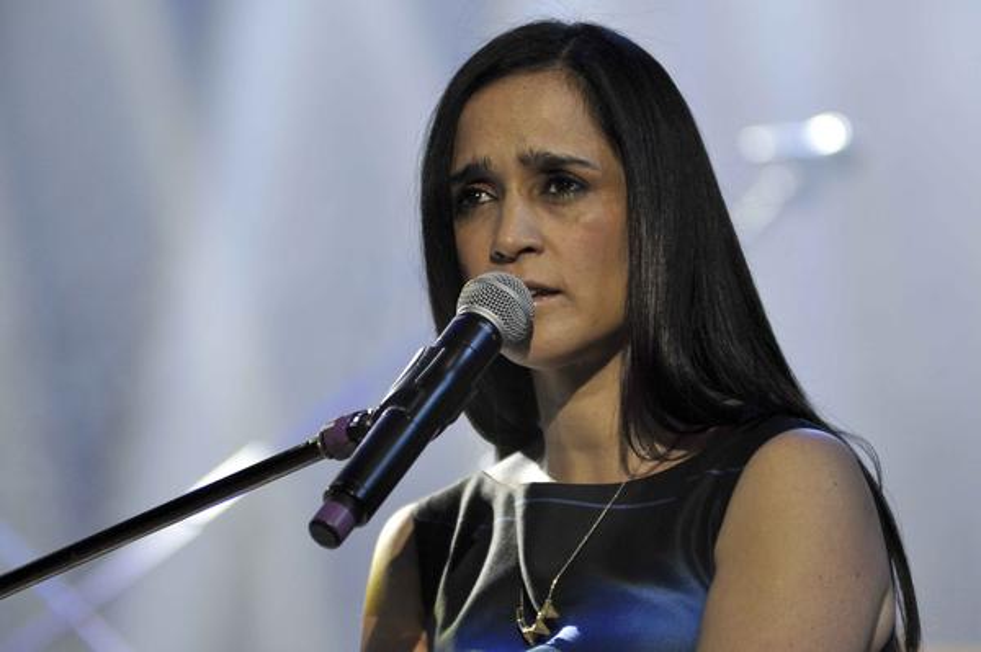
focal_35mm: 300
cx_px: 490
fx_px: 8168
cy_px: 326
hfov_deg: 6.9
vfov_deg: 4.6
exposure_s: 1/125
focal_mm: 200
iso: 800
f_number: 2.8
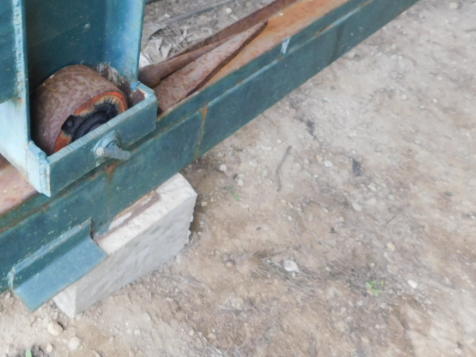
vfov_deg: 31.8
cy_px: 57
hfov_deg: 40.9
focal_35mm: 44
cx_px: 87
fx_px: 605
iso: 125
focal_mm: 4
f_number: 3
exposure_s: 1/40
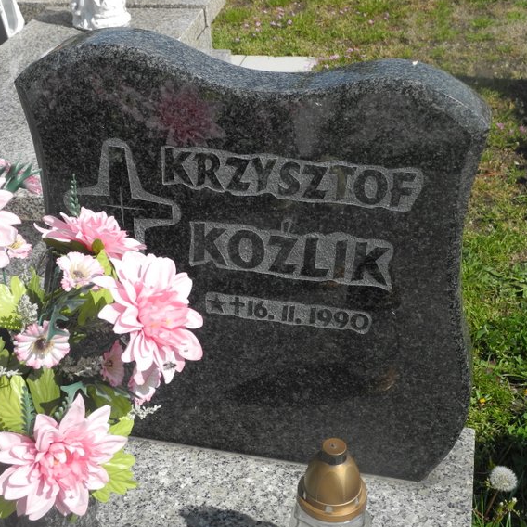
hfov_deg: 30.6
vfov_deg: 30.6
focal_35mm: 56
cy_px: 253
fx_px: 965
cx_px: 255
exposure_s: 1/800
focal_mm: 9.7
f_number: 4
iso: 100
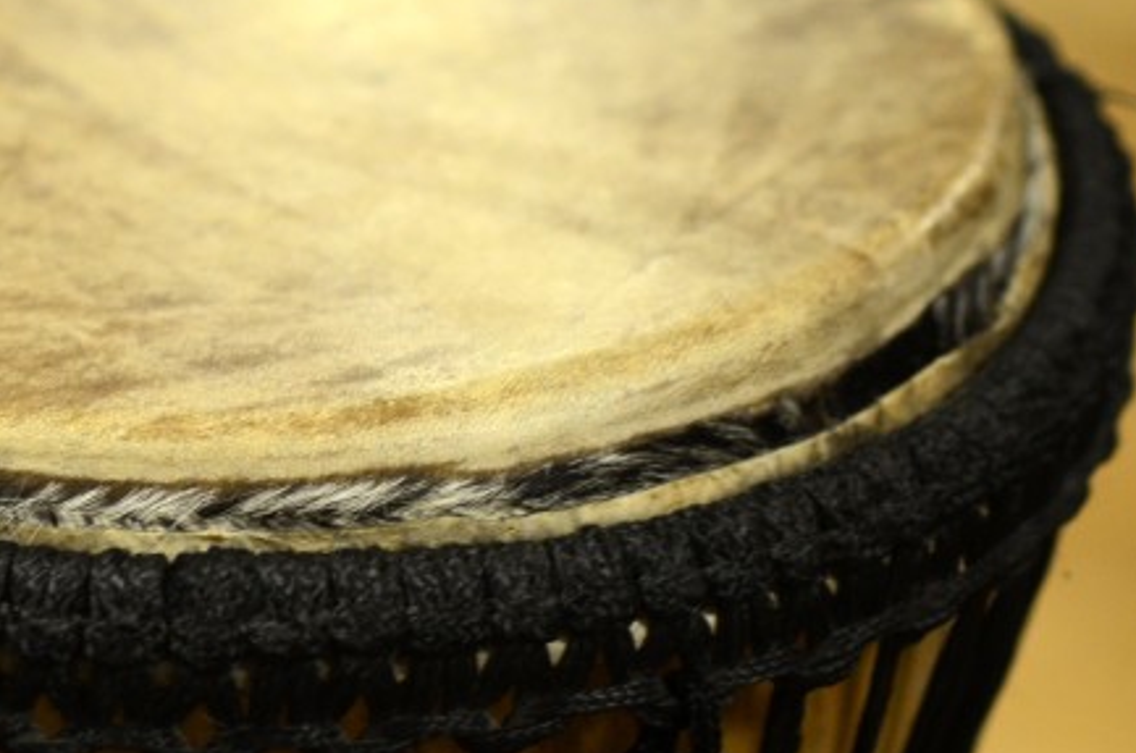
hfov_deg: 16.4
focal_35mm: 124
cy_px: 357
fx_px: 3911
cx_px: 207
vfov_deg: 11.0
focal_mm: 35
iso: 500
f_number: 1.8
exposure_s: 1/50
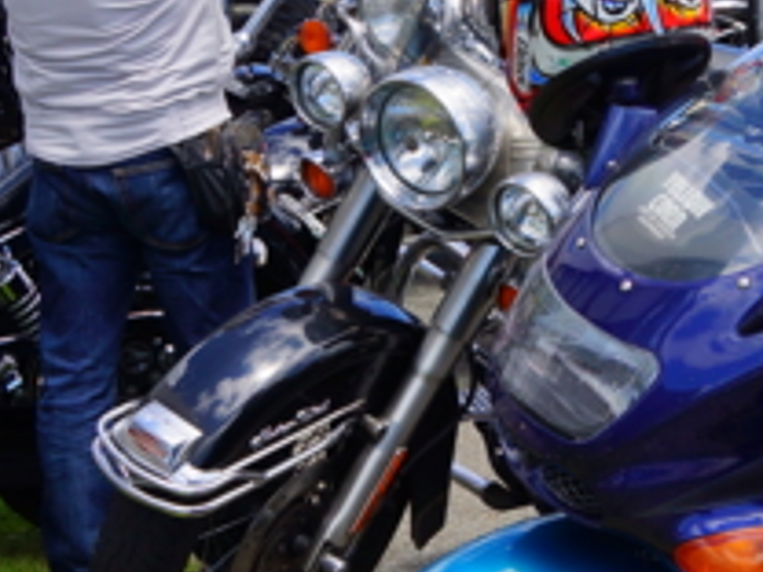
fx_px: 2689
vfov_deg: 11.9
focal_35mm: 122
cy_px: -79
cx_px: 811
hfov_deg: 15.8
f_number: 8
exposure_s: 1/250
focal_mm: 22
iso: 100
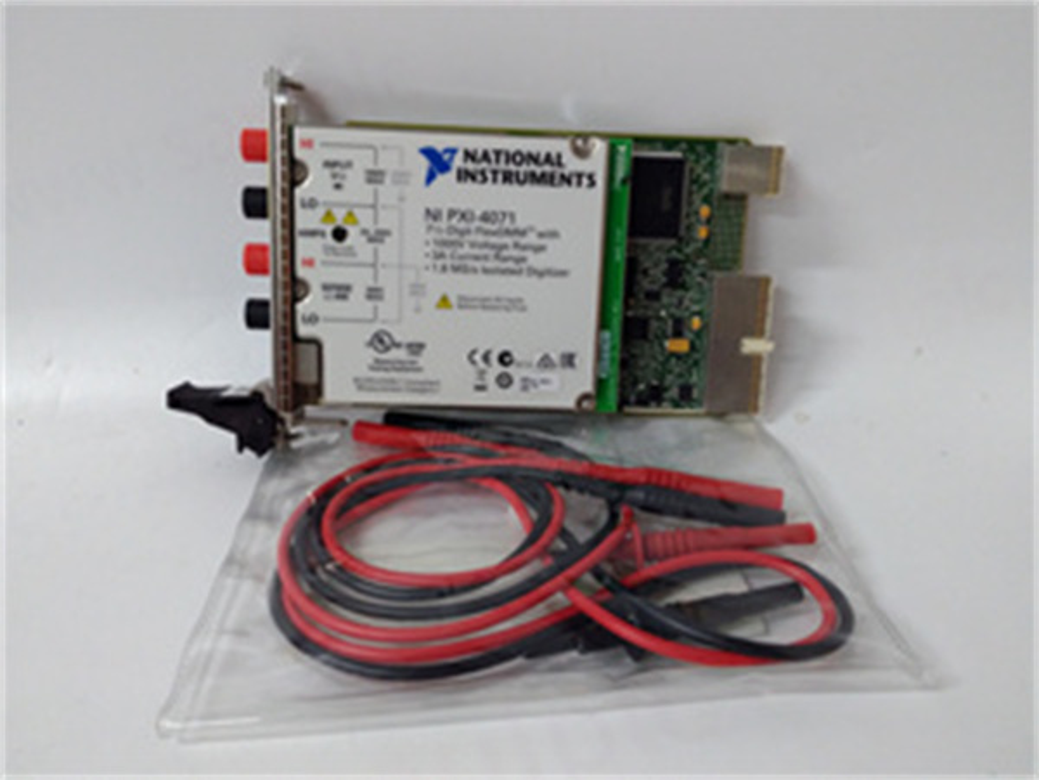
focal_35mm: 27
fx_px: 810
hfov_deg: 65.3
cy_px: 390
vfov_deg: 51.4
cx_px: 520
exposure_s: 1/33
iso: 407
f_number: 2
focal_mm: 3.79
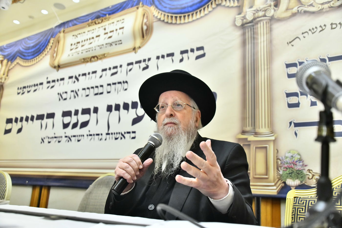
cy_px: 114
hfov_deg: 54.4
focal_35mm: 35
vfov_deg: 37.8
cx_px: 171
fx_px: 332
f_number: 4.5
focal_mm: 35
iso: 5000
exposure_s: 1/100
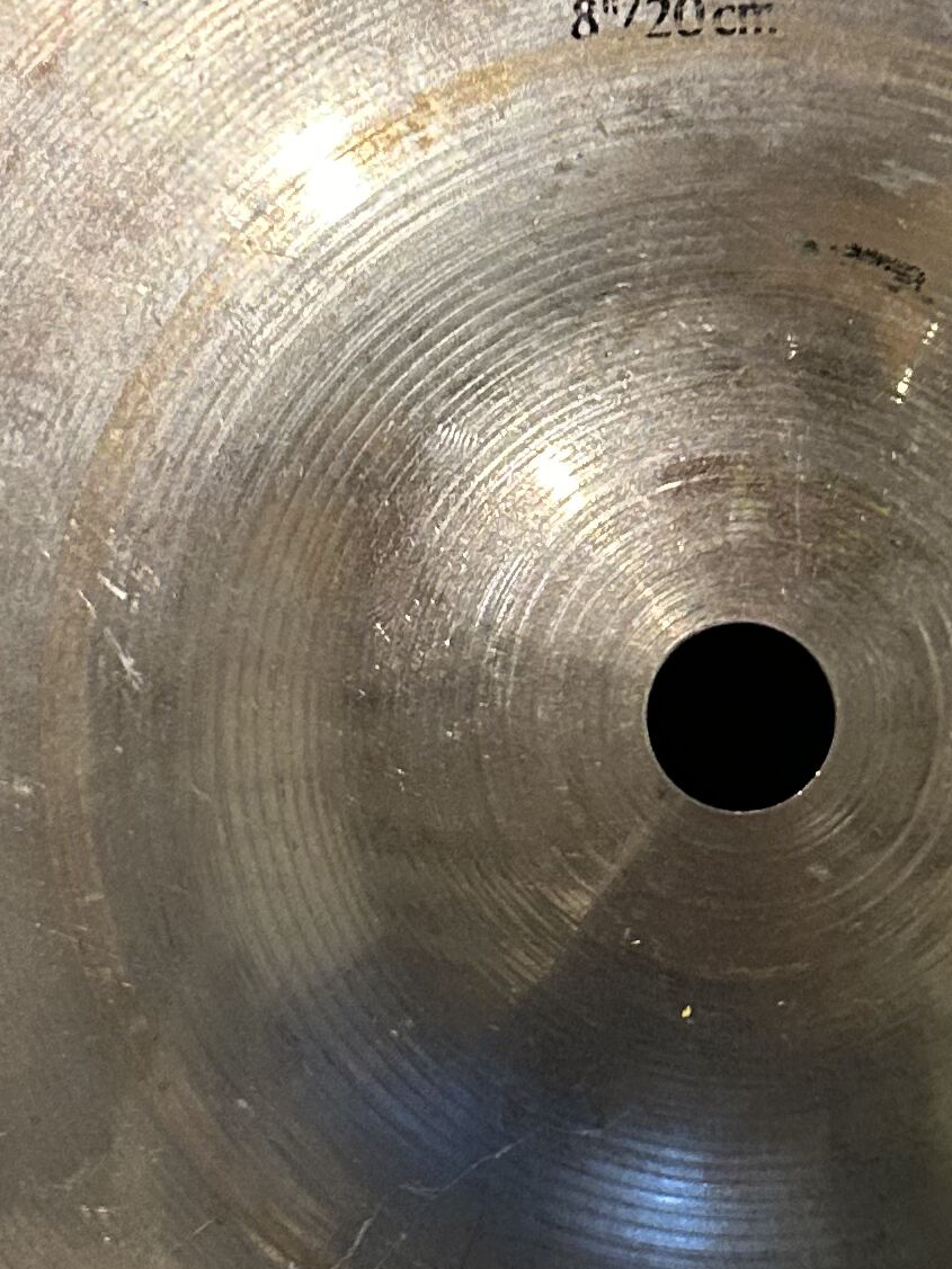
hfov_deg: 15.8
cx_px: 649
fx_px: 3411
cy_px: 646
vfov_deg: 21.1
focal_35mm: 93
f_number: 1.5
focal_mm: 5.7
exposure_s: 1/33
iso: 400
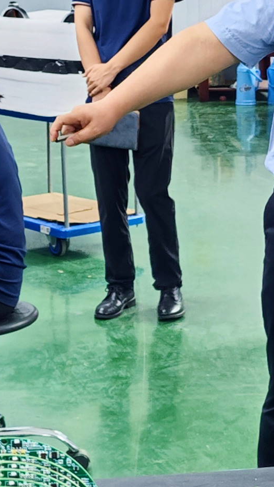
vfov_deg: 20.3
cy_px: 186
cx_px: 279
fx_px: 1355
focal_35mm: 105
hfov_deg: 11.4
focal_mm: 6.55
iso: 400
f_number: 1.6
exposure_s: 1/101
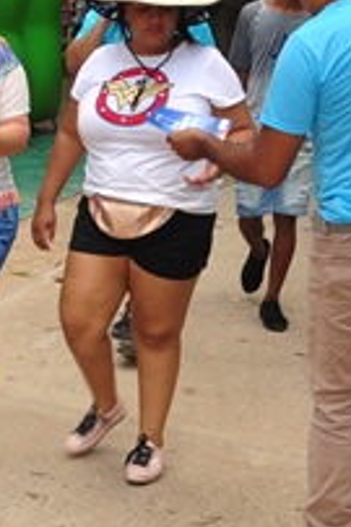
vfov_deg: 23.7
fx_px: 1245
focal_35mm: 85
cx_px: -153
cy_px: 147
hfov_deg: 15.0
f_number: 8
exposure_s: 1/60
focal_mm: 18
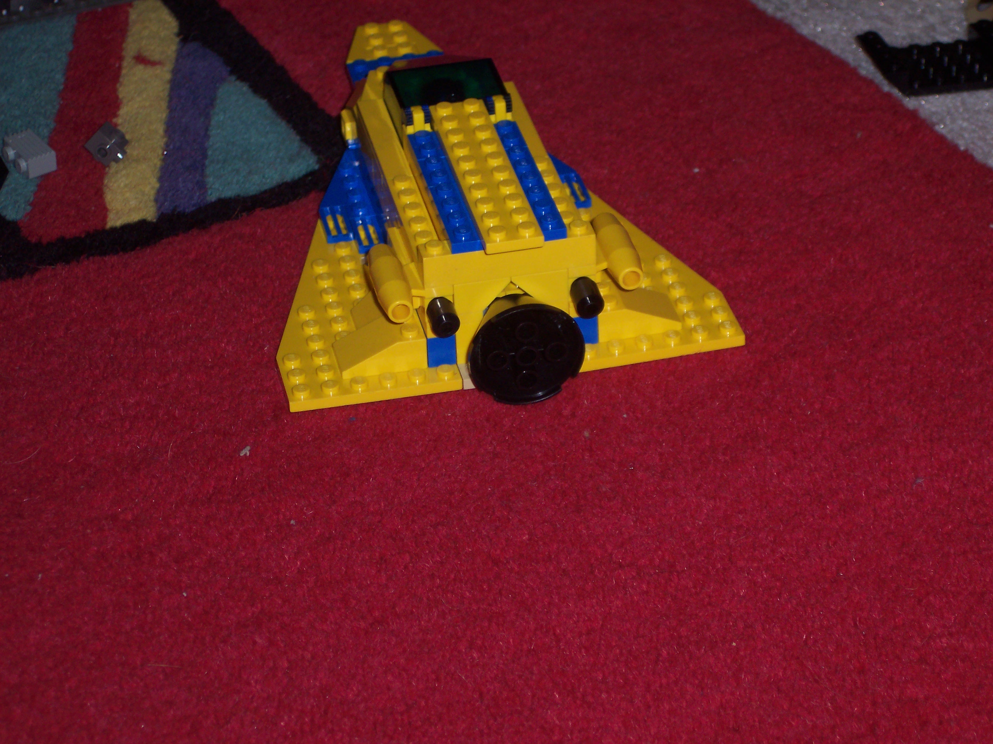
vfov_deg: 13.0
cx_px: 496
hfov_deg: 17.3
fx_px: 3268
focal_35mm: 114
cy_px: 372
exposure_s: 1/90
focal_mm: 24
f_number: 4.8
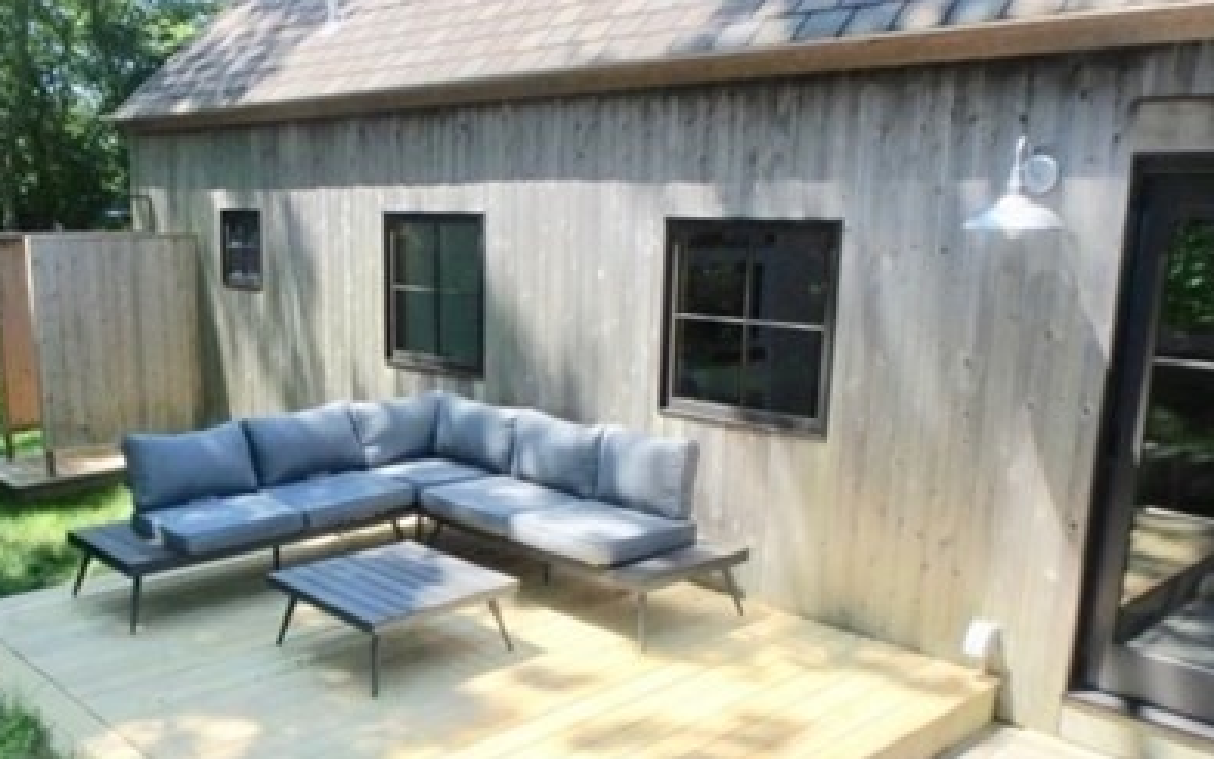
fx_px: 1125
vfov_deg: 36.9
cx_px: 460
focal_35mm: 34
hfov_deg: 56.1
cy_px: 496
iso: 125
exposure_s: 1/640
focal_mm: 3.7
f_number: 3.5
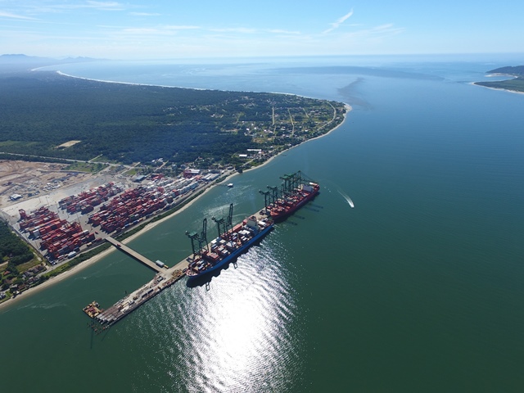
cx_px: 262
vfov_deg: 66.0
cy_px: 196
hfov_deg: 81.7
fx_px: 303
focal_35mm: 20
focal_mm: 3.61
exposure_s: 1/1030
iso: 100
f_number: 2.8
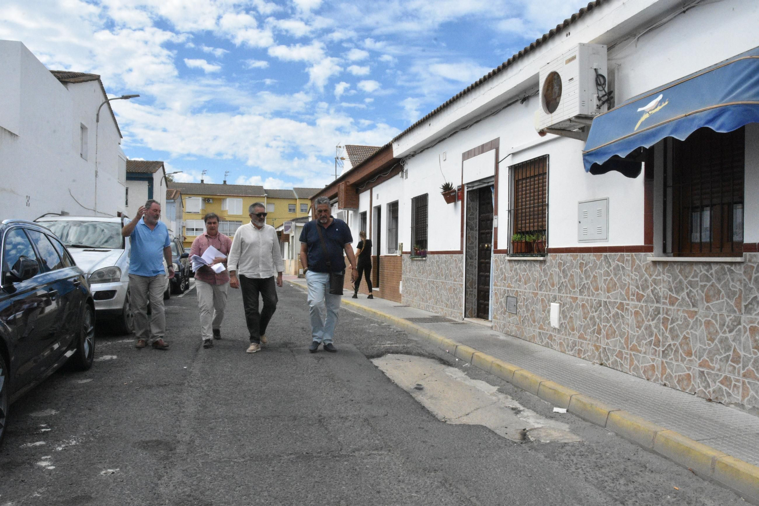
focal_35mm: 30
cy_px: 253
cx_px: 380
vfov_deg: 43.6
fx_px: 633
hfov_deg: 61.9
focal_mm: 20
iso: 6400
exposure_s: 1/2000
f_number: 22
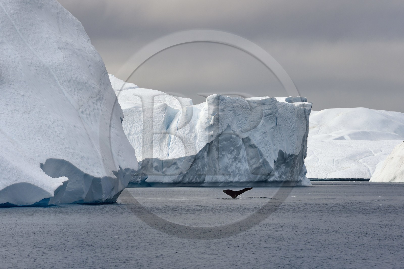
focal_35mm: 280
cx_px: 202
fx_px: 3141
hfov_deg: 7.4
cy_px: 134
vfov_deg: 4.9
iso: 500
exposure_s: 1/1000
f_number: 9
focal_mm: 280
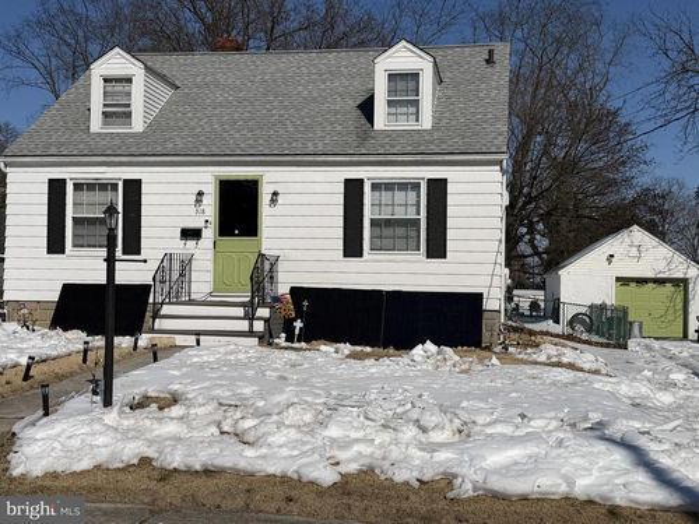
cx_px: 350
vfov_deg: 33.6
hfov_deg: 43.9
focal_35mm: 43
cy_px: 262
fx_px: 868
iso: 80
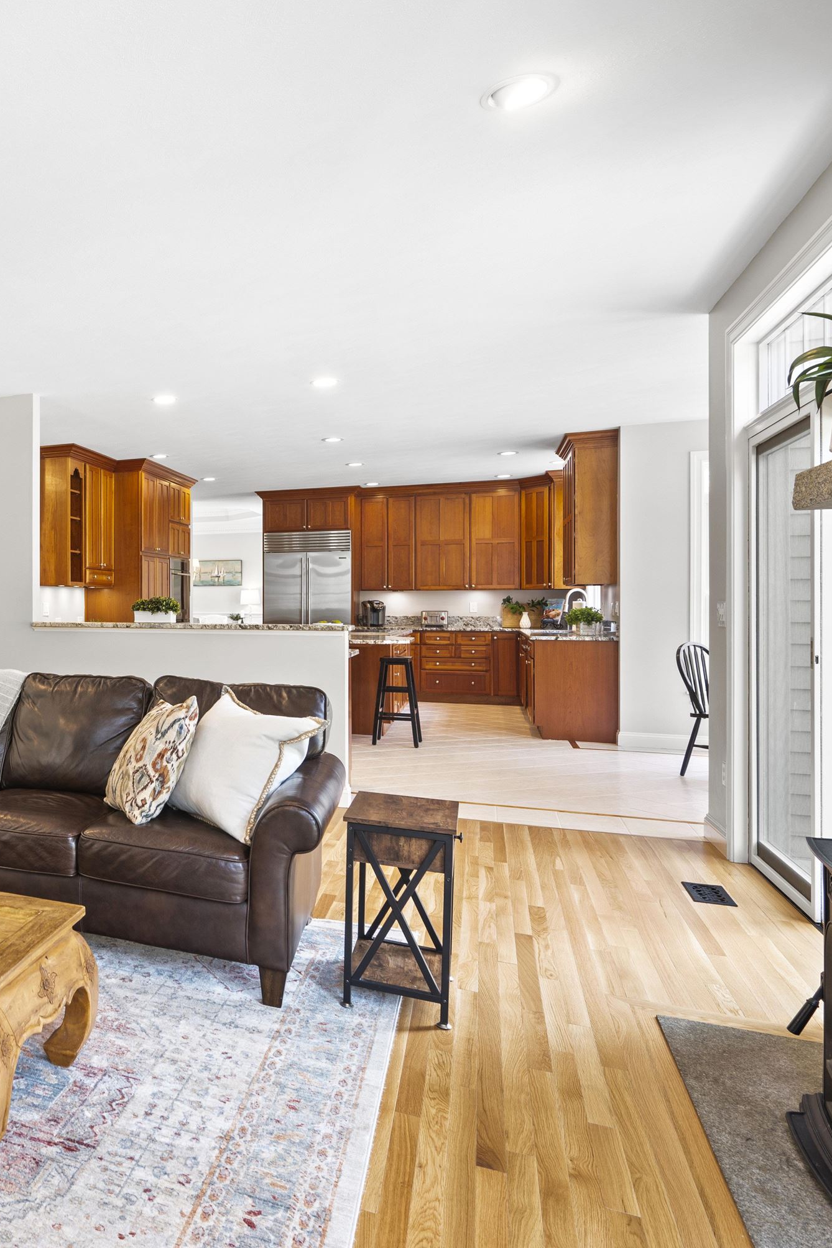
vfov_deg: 69.4
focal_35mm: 26
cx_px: -9
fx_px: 901
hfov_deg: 42.4
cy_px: 620
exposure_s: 1.3
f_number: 7.1
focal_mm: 17
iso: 250
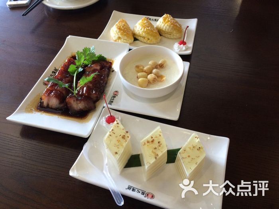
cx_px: 140
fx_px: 234
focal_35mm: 29
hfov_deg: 61.7
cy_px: 104
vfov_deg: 48.2
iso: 160
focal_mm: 4.15
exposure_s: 1/30
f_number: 2.2
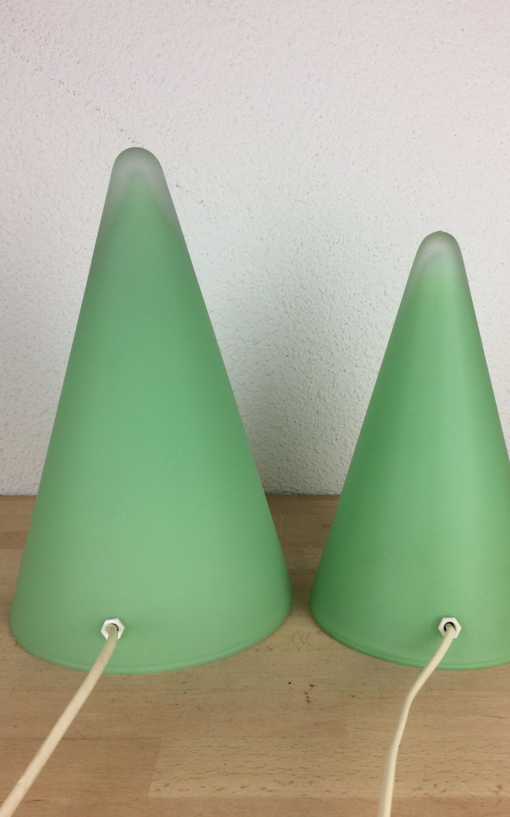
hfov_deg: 40.6
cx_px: 279
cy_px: 406
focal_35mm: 31
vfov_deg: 61.2
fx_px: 689
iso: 64
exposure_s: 1/100
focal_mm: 4.15
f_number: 2.2
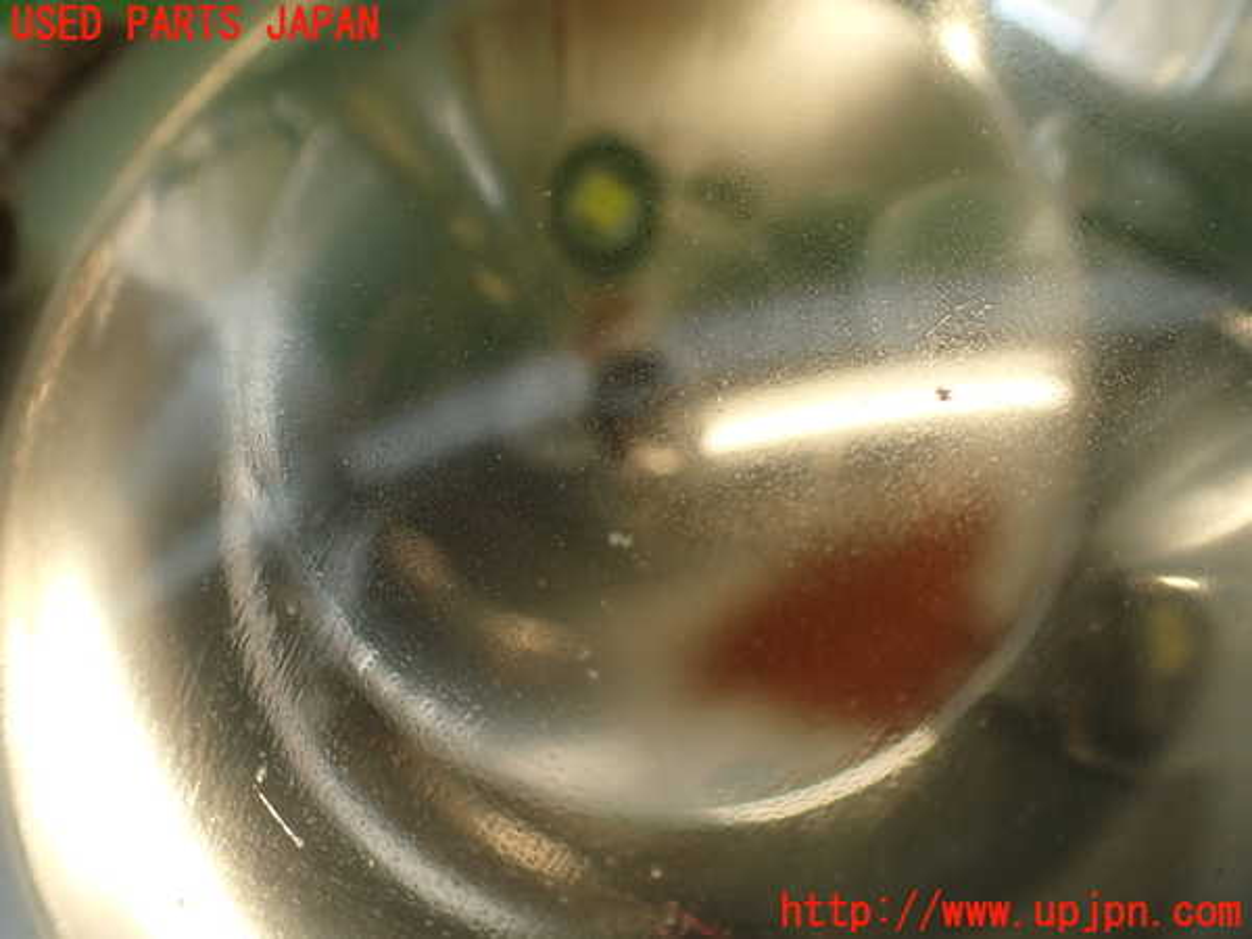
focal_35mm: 30
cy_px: 470
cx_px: 626
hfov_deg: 60.0
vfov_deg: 46.8
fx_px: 1085
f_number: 2.3
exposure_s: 1/60
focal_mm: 5.4
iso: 200
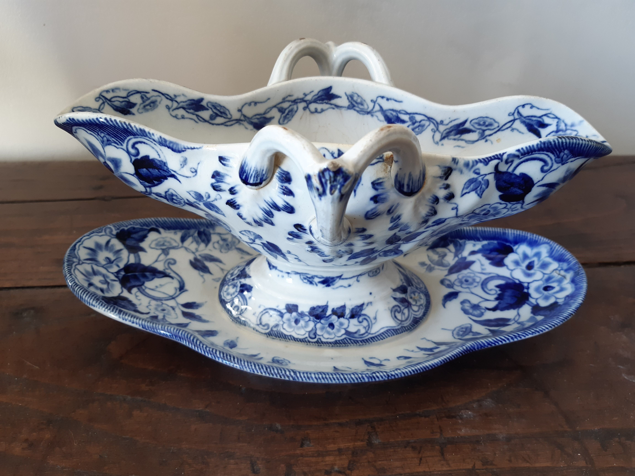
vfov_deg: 53.1
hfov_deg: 67.3
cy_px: 238
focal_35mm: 26
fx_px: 477
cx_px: 318
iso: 64
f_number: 1.7
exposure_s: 1/50
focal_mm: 3.92
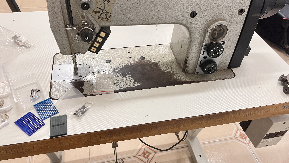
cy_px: 77
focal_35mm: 29
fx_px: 222
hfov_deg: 66.1
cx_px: 144
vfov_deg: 40.2
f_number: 1.6
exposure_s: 1/50
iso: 320
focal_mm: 5.1
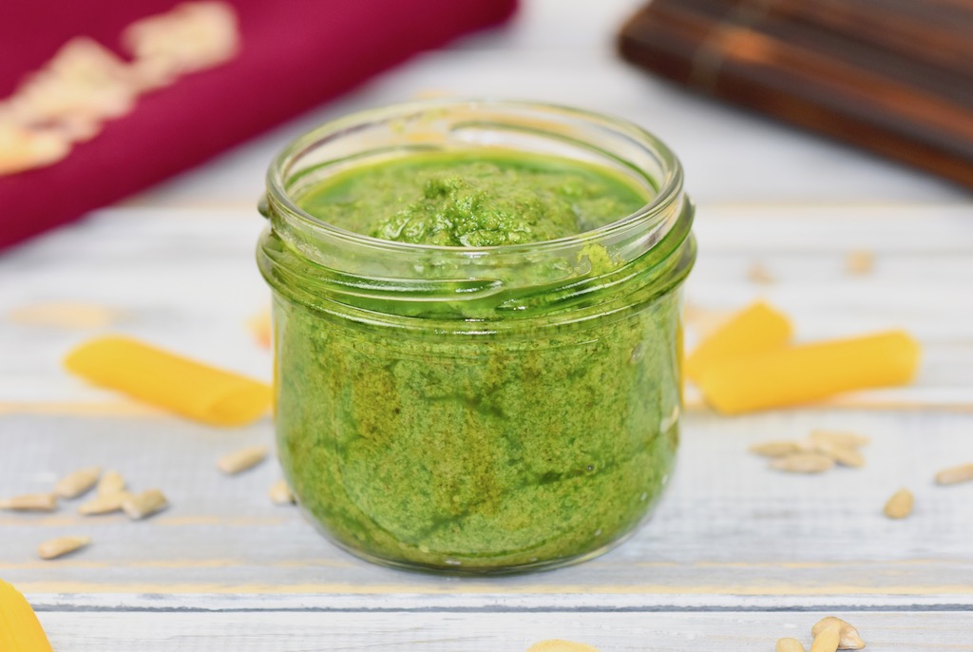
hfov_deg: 13.0
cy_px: 326
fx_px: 4263
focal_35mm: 158
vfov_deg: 8.7
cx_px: 486
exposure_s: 1/125
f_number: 5.6
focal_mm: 105
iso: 500
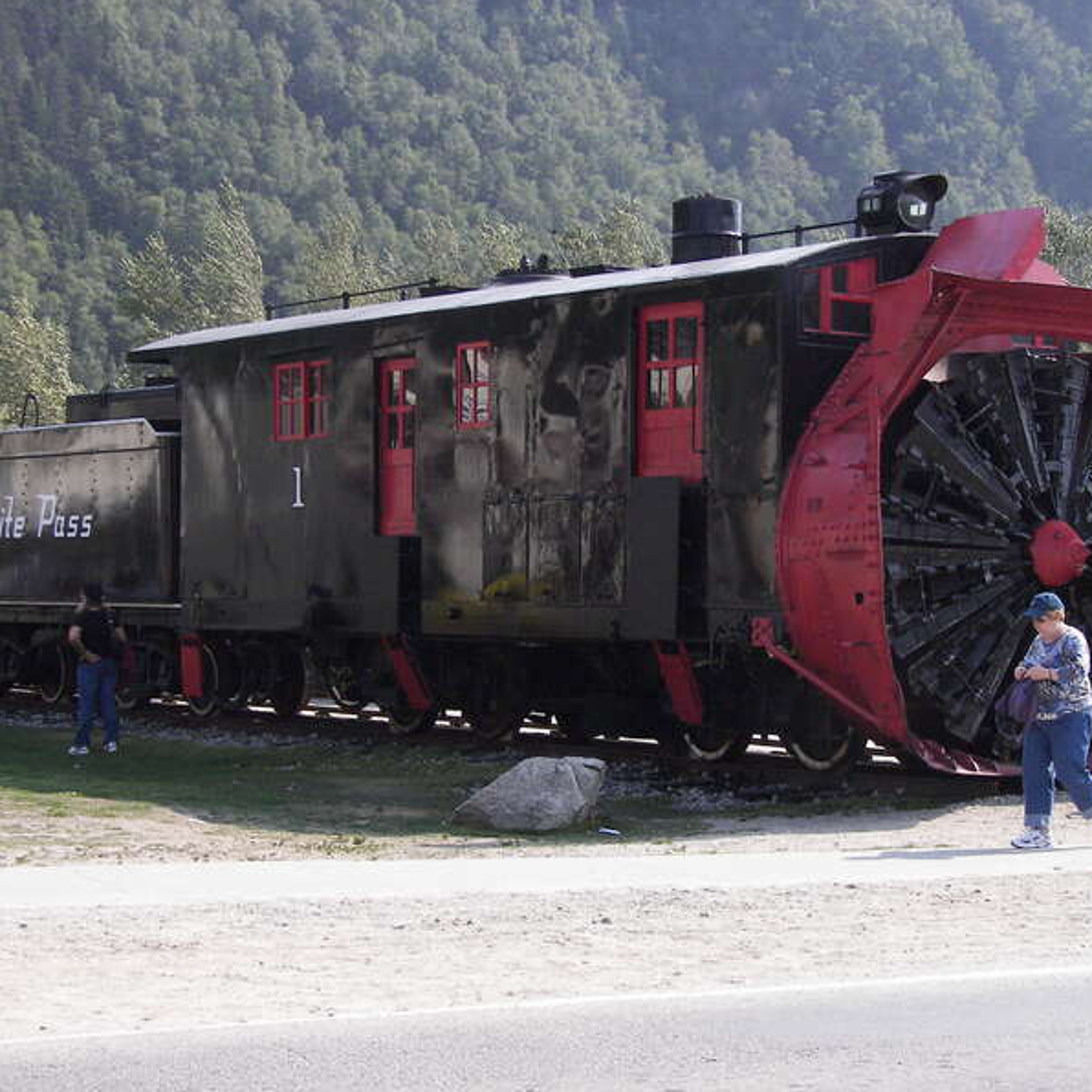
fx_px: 3176
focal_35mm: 89
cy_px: 544
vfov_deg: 19.5
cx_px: 584
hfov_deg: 19.5
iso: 125
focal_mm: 12.4
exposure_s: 1/1000
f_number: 2.8
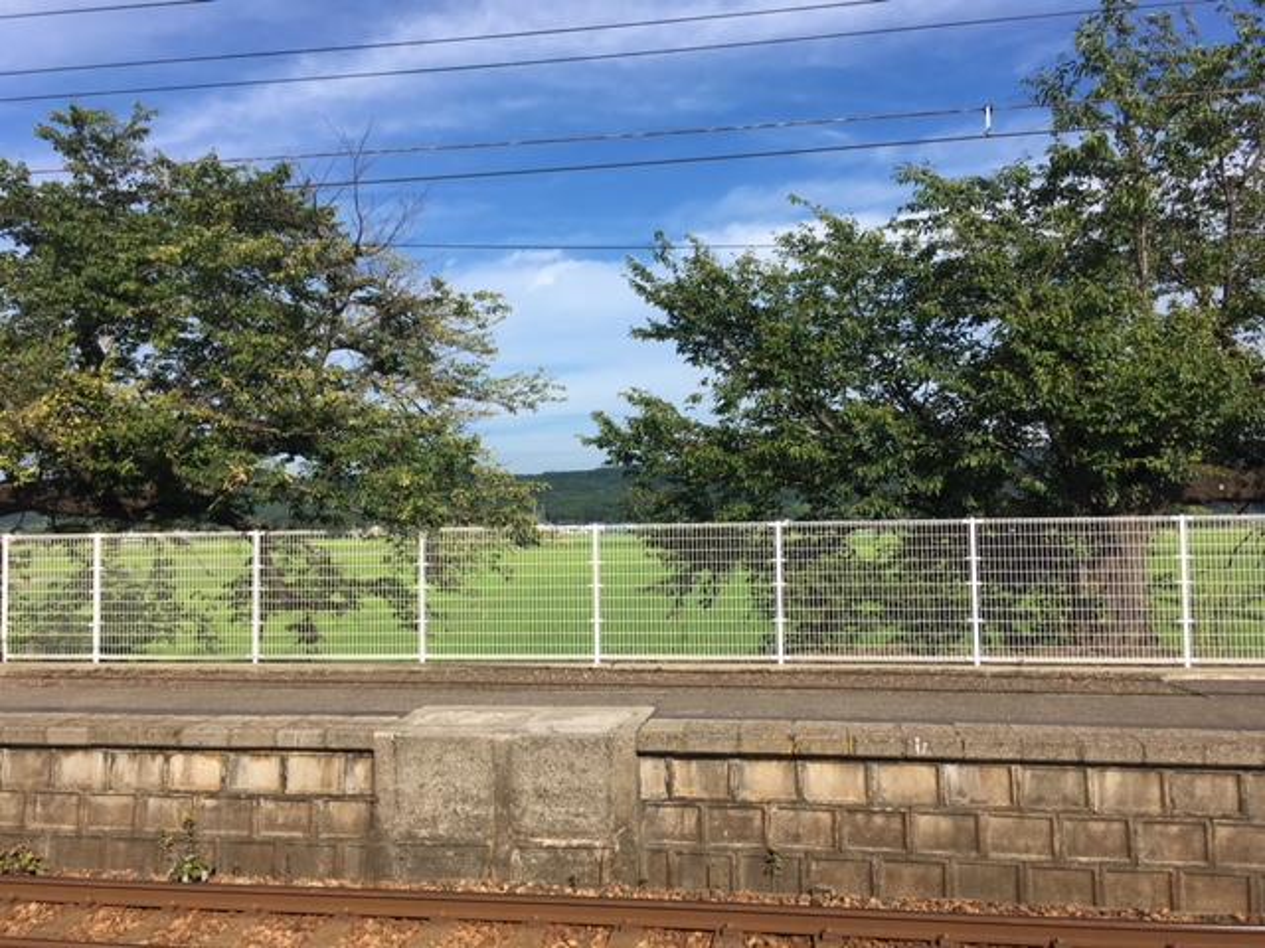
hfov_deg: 61.7
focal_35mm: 29
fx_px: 1060
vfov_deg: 48.2
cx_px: 632
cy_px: 474
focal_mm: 4.15
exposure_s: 1/1479
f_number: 2.2
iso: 25
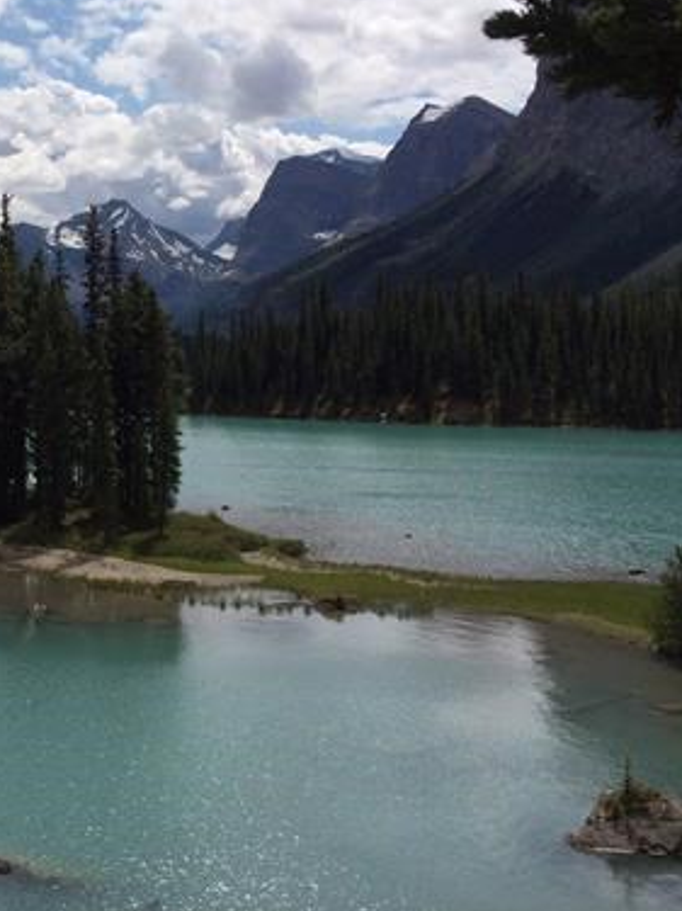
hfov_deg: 25.8
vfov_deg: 36.7
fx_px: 1367
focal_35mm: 52
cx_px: -78
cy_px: 360
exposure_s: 1/6849
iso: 40
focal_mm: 4.12
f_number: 2.2
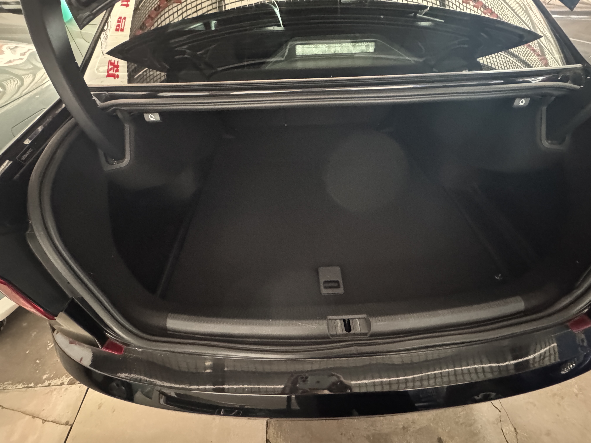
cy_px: 222
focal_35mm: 14
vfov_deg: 85.7
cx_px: 296
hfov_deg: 102.1
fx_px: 239
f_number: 2.2
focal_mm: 2.22
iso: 2500
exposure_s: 1/30
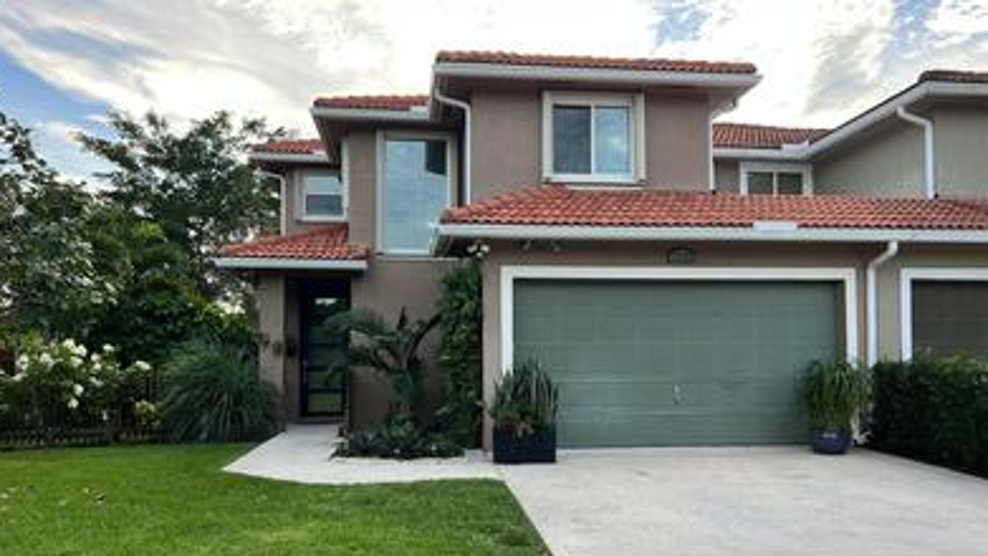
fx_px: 760
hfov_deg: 66.1
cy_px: 339
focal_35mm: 29
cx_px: 490
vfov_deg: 40.0
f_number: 1.5
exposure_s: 1/471
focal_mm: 5.7
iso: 50
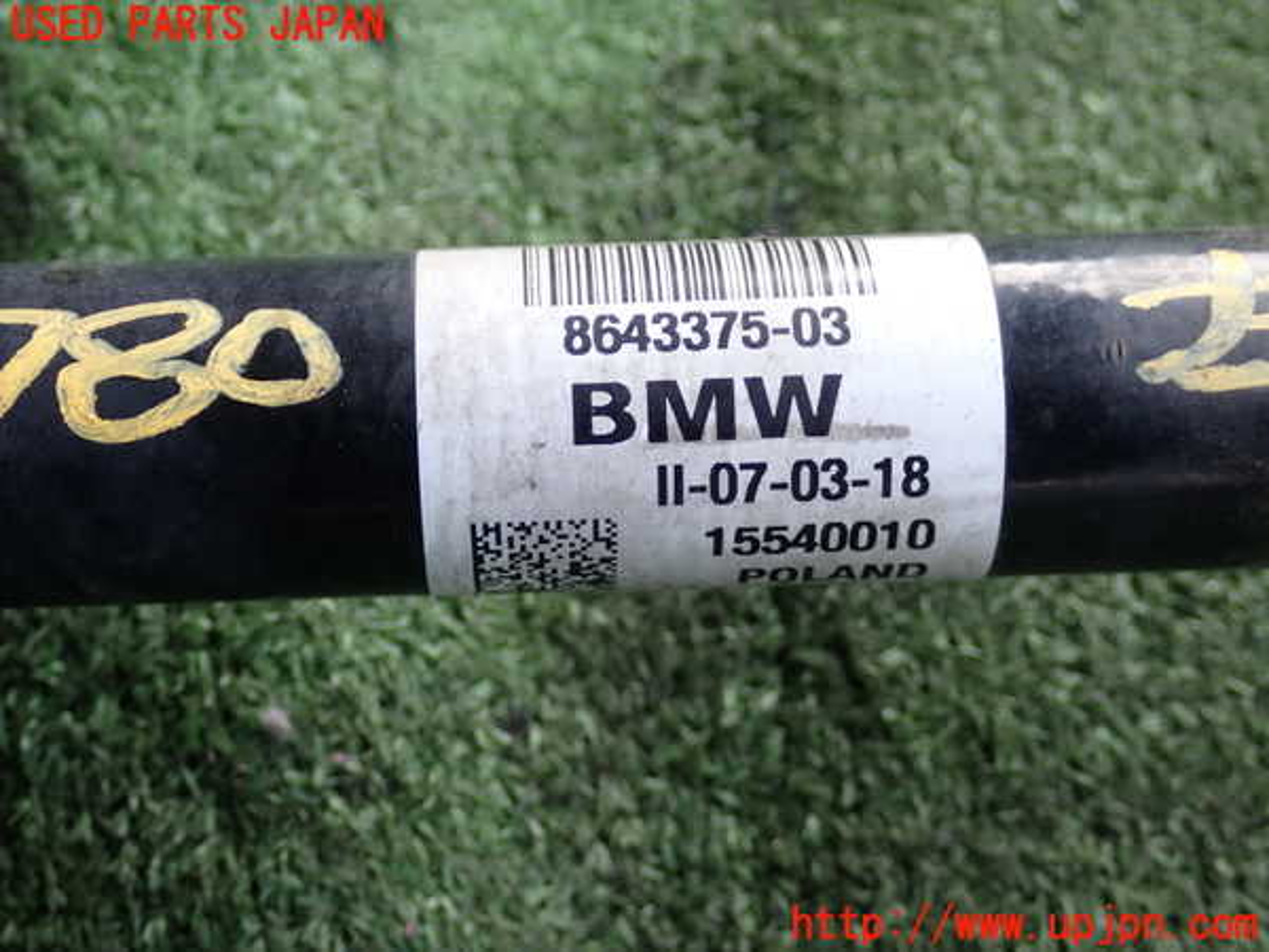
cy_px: 476
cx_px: 634
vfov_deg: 23.7
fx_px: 2273
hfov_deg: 31.2
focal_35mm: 62
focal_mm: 11.09
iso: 200
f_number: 3.6
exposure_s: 1/125
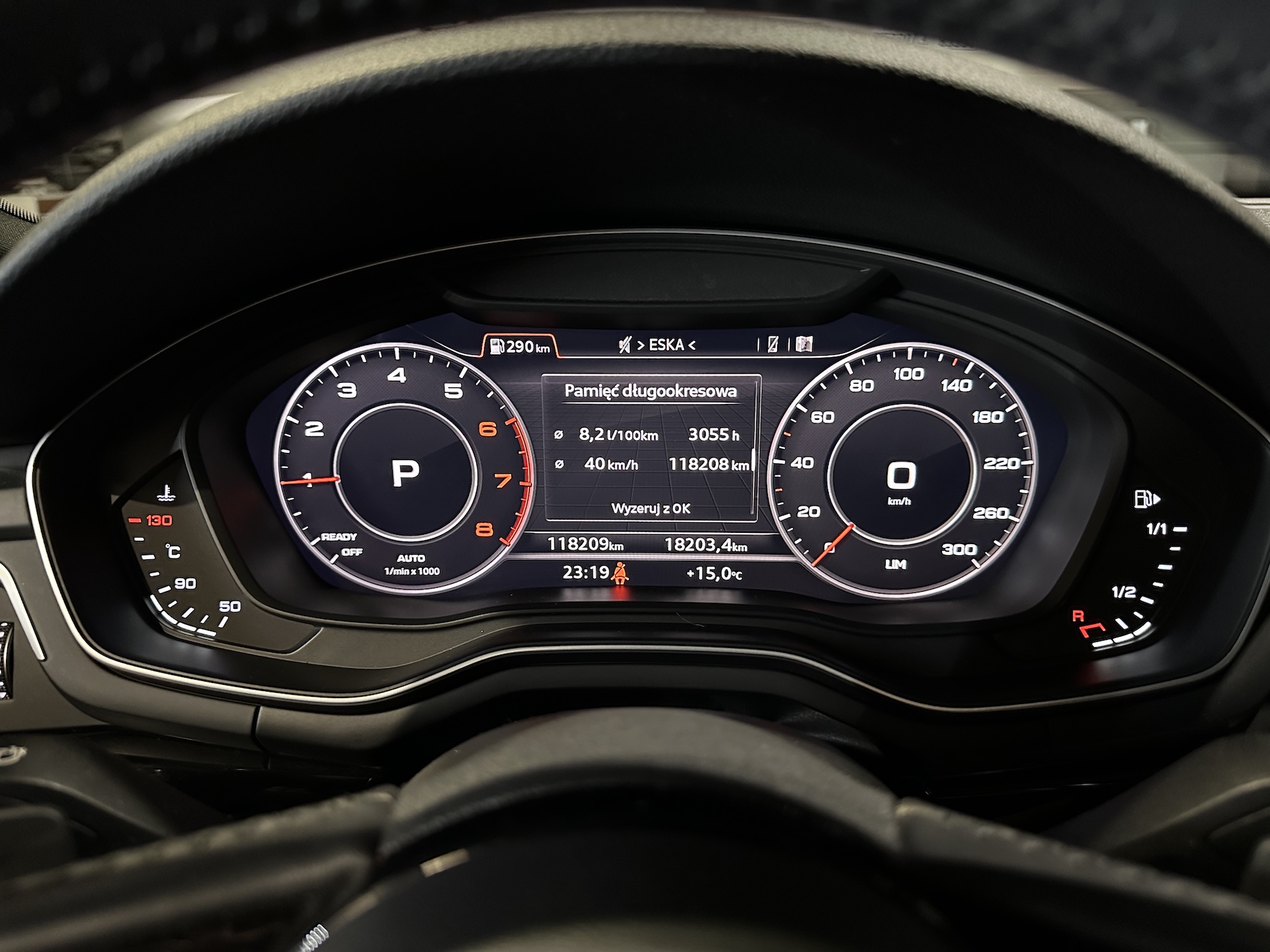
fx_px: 881
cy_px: 476
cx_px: 635
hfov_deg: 71.6
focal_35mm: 24
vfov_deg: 56.8
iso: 1000
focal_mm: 6.86
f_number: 1.78
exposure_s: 1/31
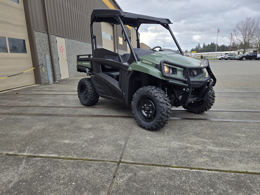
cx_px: 125
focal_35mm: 24
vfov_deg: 56.8
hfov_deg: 71.6
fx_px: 180
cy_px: 96
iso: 25
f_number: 1.8
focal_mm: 5.4
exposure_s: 1/590
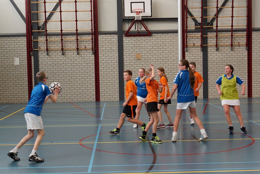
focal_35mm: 52
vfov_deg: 25.8
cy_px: 87
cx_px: 130
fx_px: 379
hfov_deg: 37.8
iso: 1000
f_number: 4
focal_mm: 35
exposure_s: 1/250
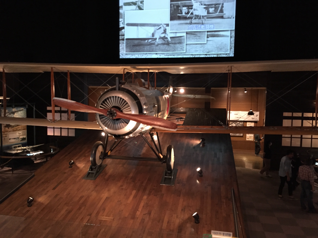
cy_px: 119
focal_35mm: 29
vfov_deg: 48.2
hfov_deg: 61.7
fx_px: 266
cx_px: 159
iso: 320
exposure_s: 1/15
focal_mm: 4.15
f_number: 2.2
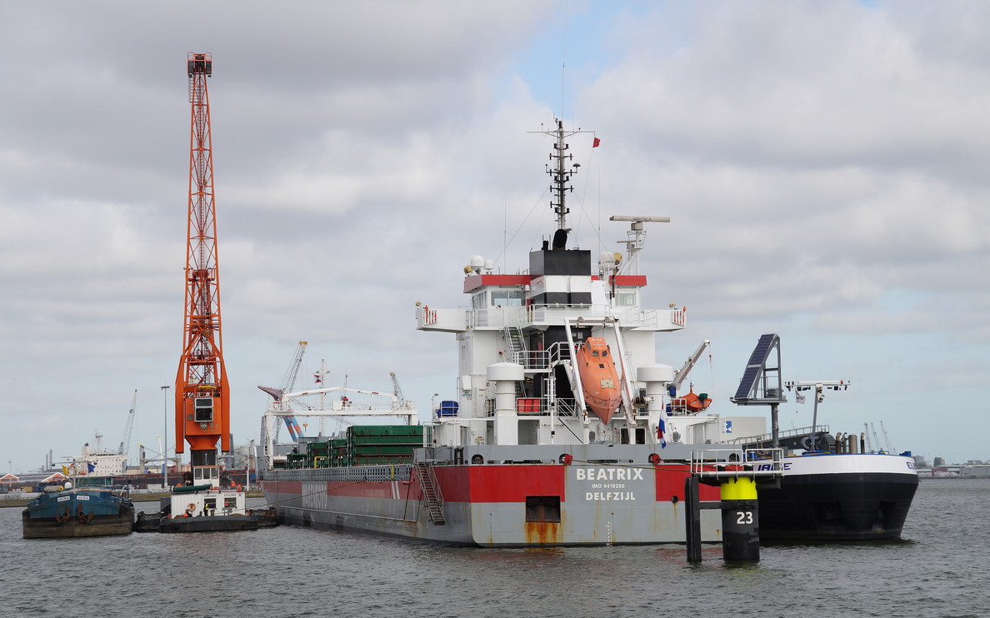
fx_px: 1875
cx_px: 493
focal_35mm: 70
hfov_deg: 29.6
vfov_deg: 18.7
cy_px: 287
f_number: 9
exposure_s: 1/160
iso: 100
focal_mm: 45
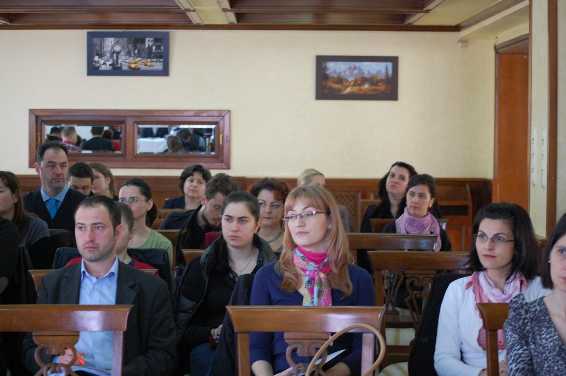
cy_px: 188
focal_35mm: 82
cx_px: 283
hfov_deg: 24.6
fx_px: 1296
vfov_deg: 16.5
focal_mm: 55
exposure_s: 1/13
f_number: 4
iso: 800
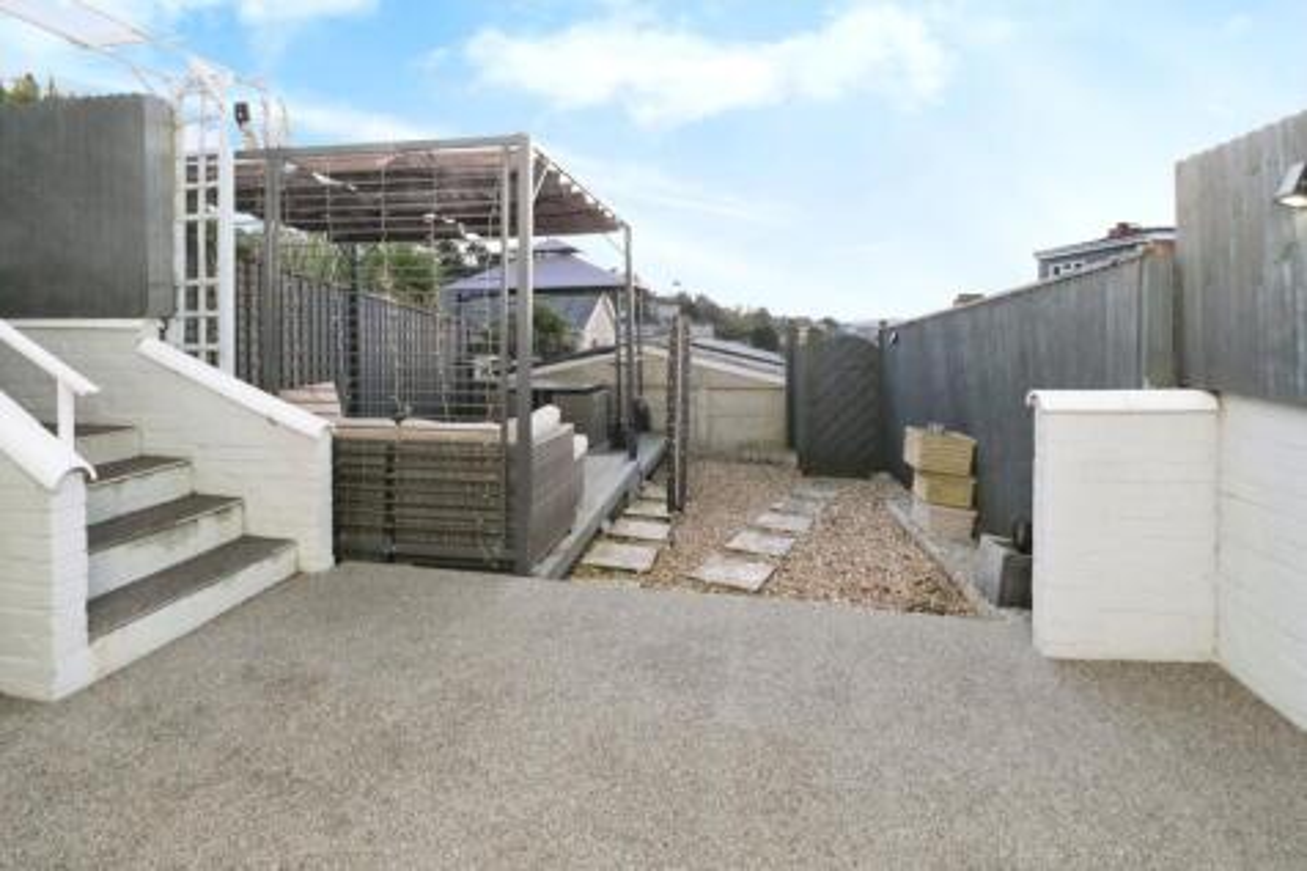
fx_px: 544
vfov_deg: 77.3
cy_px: 436
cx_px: 654
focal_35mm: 15
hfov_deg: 100.4
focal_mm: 10
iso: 5000
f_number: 4
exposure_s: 1/100
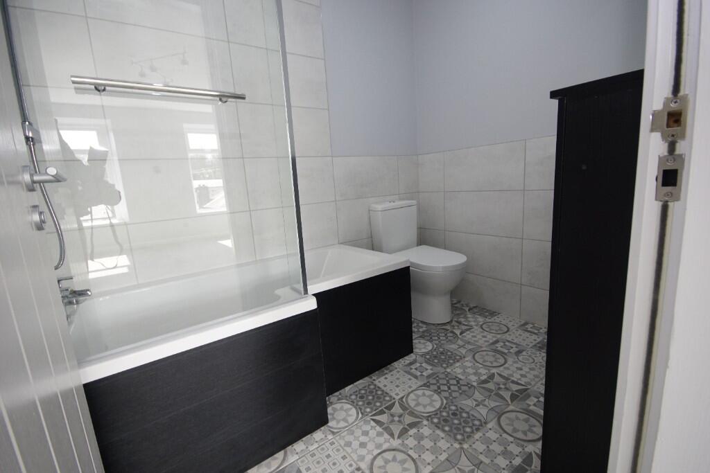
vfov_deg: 77.3
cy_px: 236
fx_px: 296
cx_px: 355
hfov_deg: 100.4
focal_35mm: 15
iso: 800
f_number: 6.3
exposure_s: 1/50
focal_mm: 10
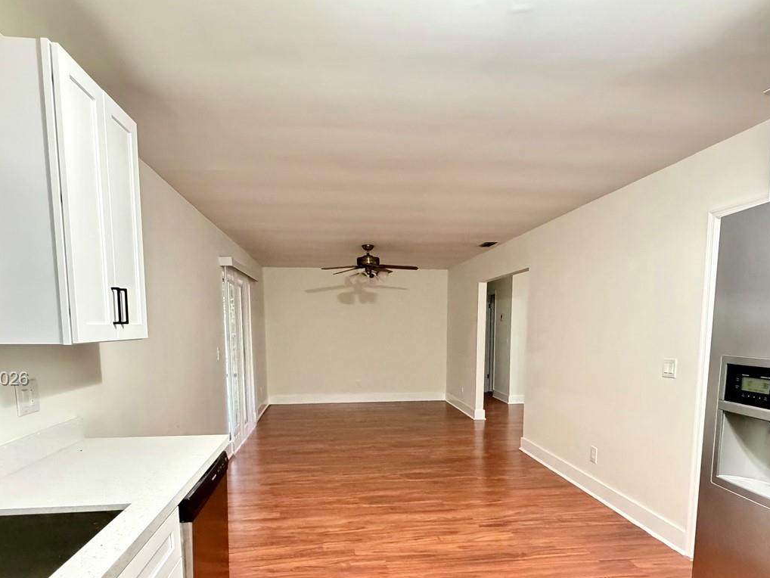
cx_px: 398
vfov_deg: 59.8
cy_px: 380
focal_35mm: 22
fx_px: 489
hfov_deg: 76.3
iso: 1250
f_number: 2.2
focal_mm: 2.22
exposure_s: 1/54
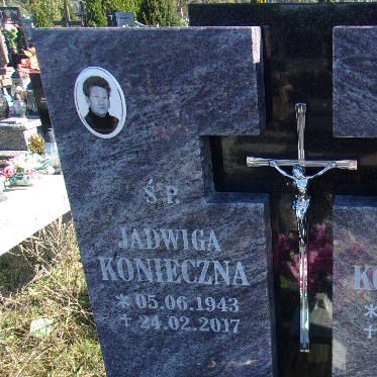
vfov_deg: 40.7
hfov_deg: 38.7
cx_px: 322
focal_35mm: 41
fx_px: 505
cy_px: 231
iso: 80
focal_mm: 4.9
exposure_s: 1/300
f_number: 3
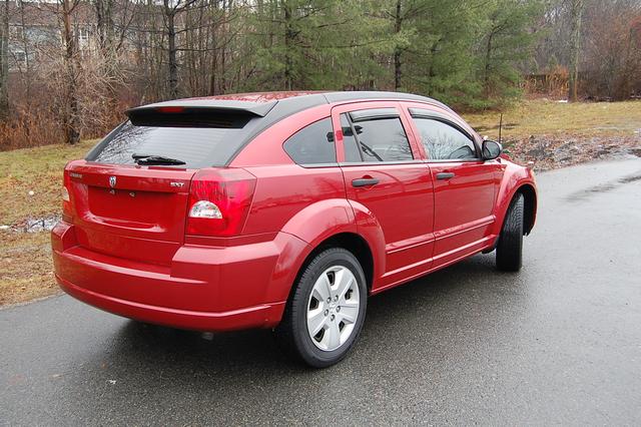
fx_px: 694
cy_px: 214
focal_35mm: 39
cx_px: 320
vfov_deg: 34.2
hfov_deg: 49.6
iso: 400
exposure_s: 1/125
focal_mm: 26
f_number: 5.6
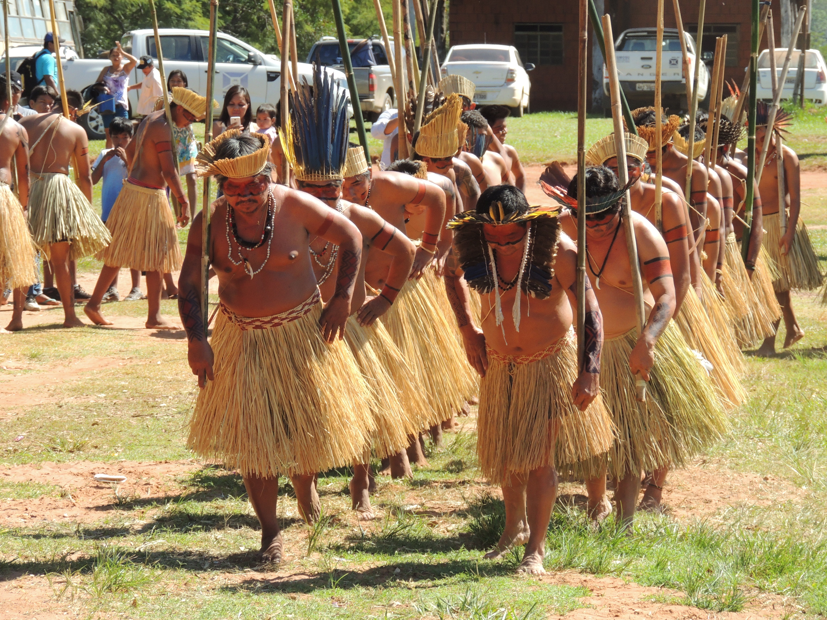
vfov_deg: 7.4
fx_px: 4778
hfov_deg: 9.9
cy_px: 310
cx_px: 414
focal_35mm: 200
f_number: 4.6
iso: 200
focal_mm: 35.6
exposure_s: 1/500
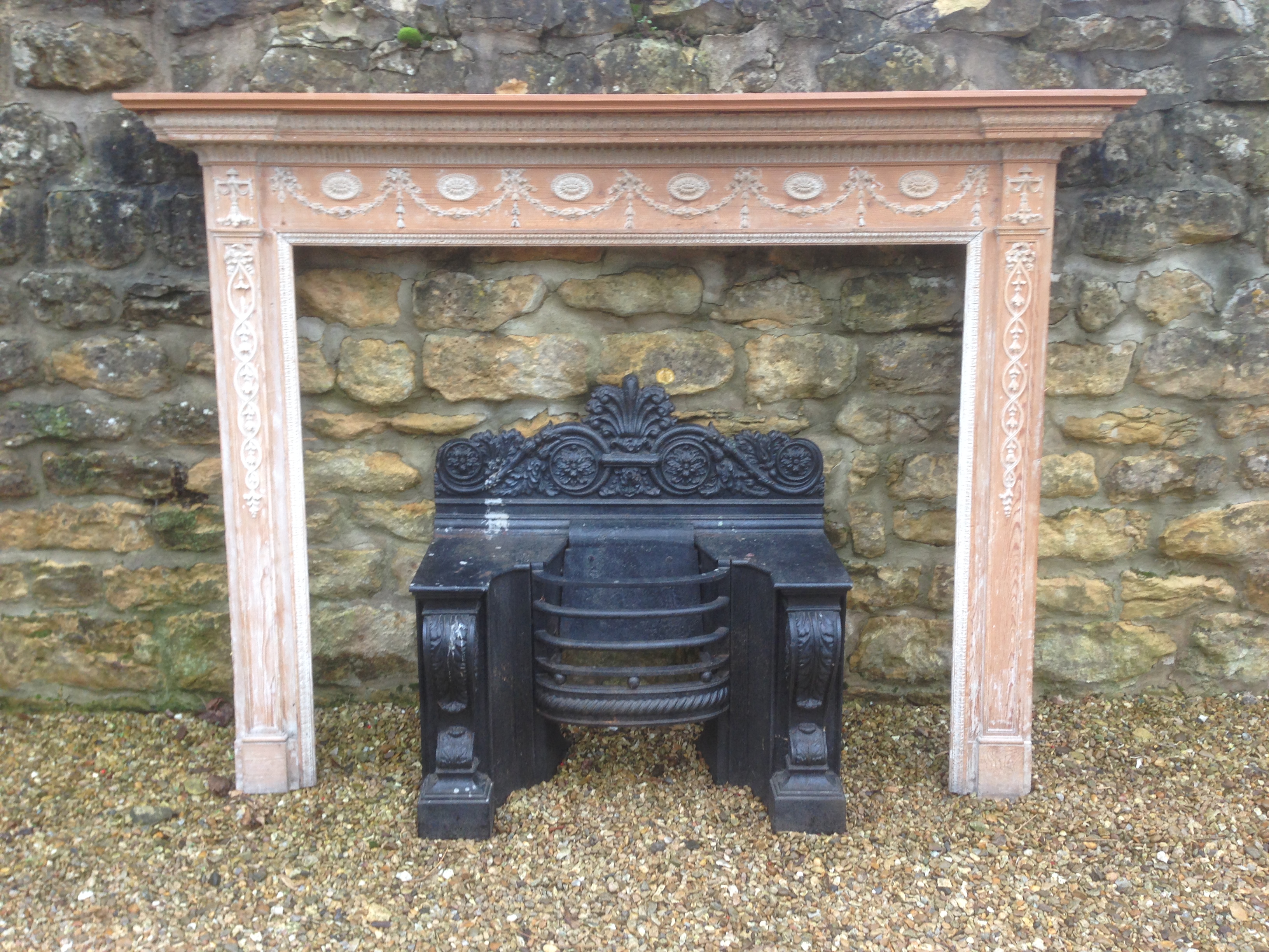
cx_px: 634
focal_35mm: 33
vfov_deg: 42.9
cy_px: 476
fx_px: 1210
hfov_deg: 55.4
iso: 50
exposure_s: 1/20
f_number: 2.4
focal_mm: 4.12
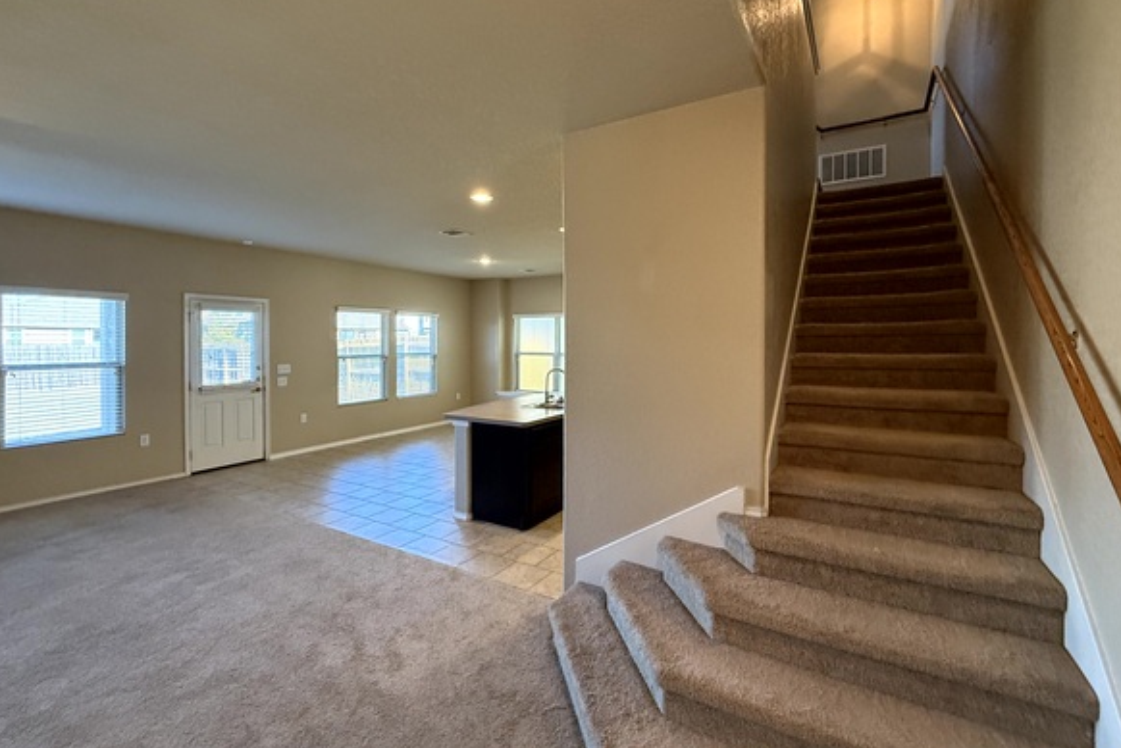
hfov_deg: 96.7
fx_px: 498
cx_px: 578
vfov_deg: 73.6
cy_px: 343
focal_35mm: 16
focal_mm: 2.22
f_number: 2.2
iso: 500
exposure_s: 1/120
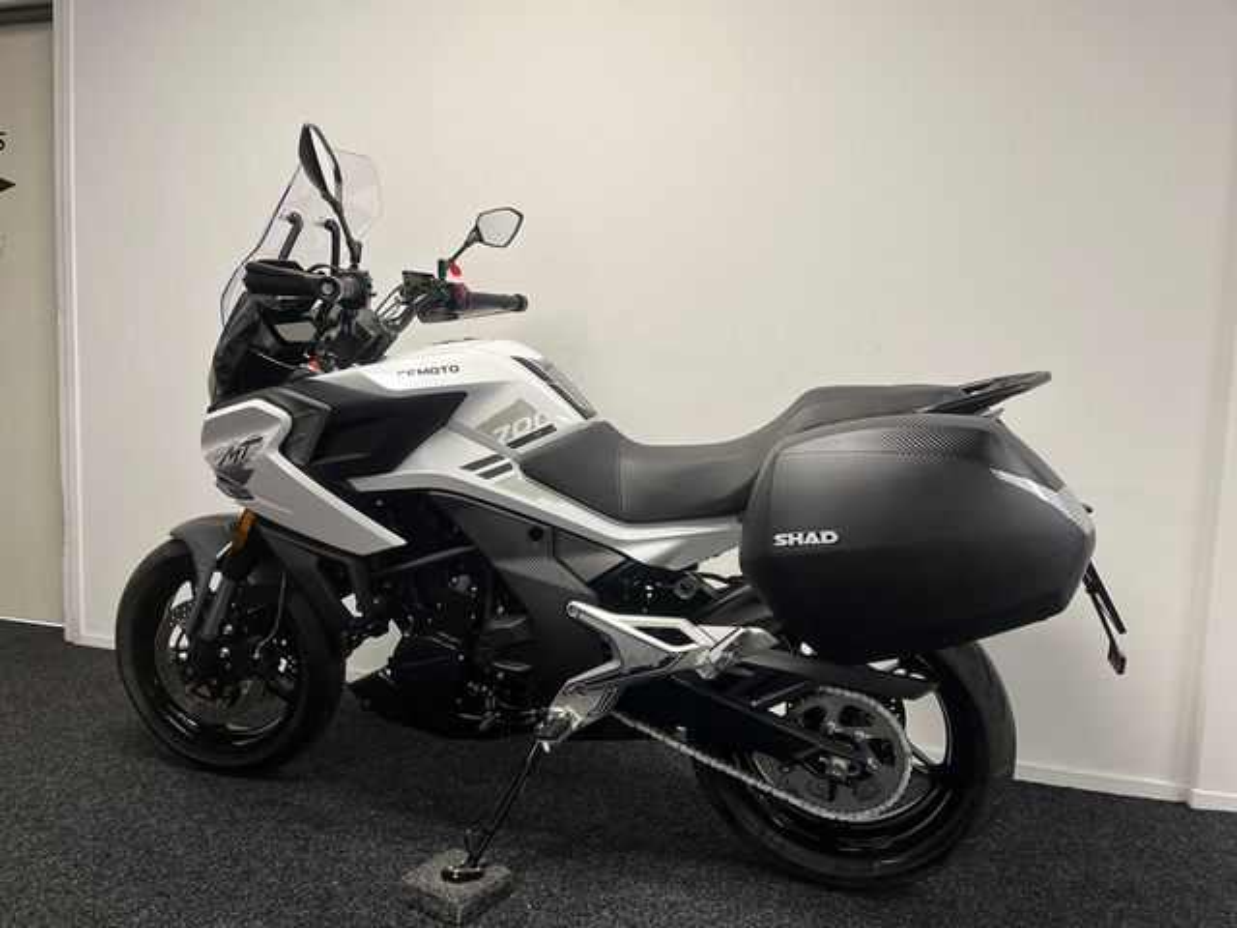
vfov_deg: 53.1
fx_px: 929
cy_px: 464
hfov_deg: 67.3
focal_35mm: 26
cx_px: 618
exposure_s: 1/100
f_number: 1.6
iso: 125
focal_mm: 5.1
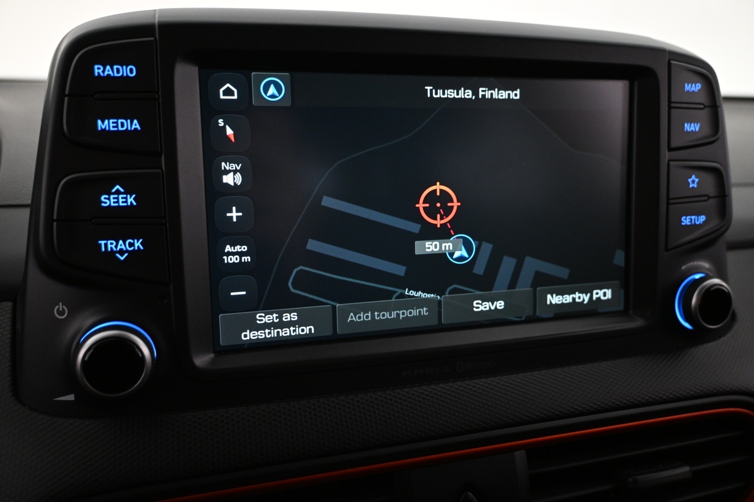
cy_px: 251
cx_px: 377
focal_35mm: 30
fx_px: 628
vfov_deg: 43.6
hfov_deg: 61.9
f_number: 3.8
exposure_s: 1/50
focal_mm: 20
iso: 1600
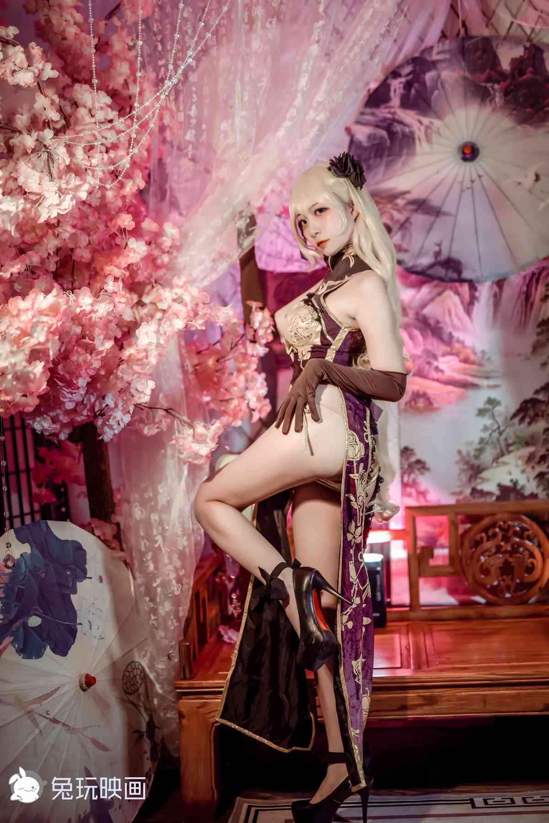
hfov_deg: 27.0
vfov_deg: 39.6
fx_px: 1143
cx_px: 274
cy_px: 412
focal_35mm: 50
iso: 100
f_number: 1.4
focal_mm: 50
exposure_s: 1/800
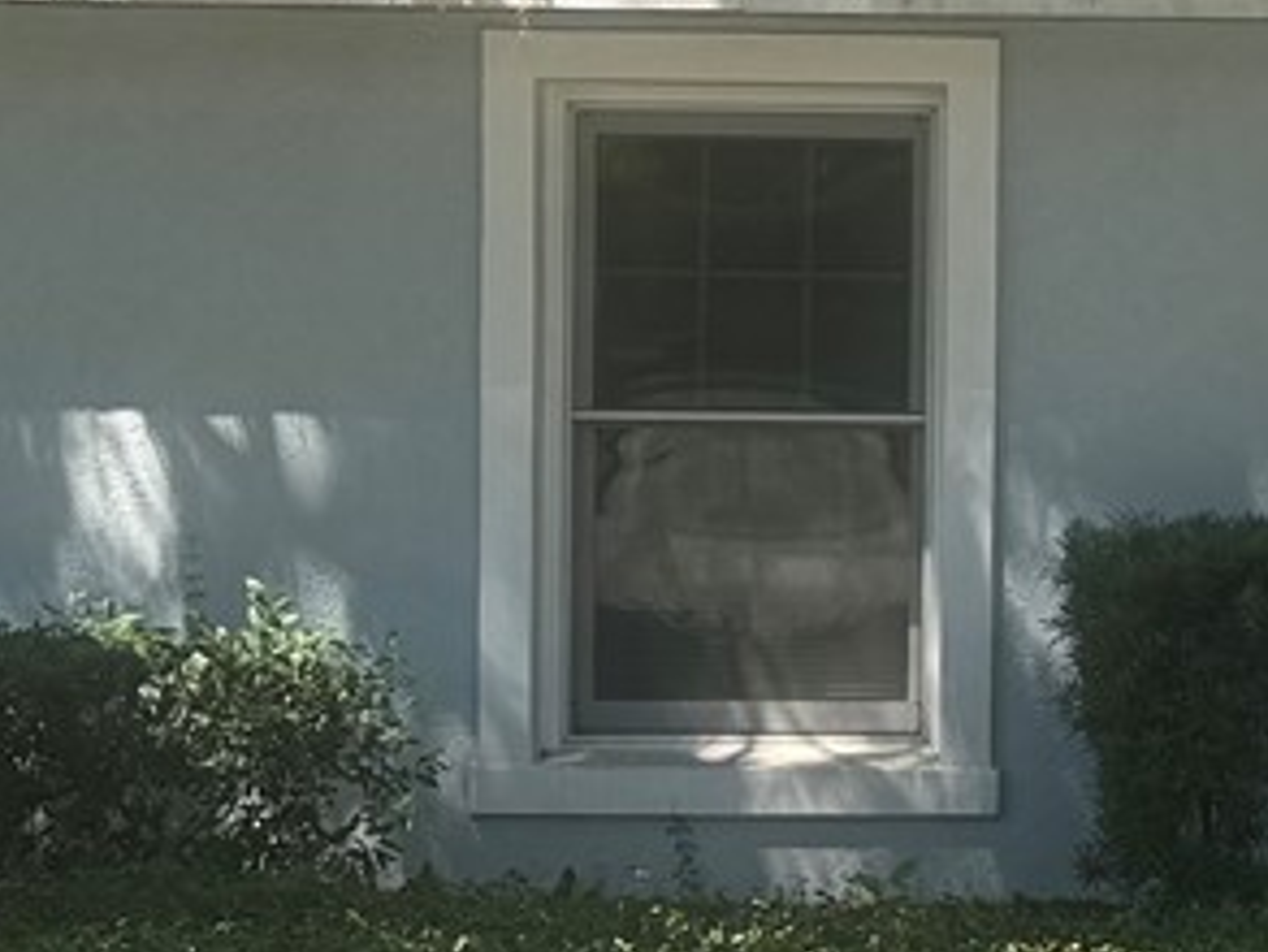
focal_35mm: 131
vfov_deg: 11.3
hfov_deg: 14.6
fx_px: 4801
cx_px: 1519
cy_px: 320
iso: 80
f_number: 1.78
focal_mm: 6.76
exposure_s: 1/952
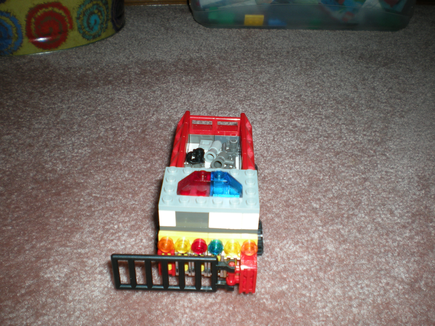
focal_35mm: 38
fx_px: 478
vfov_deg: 37.7
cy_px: 163
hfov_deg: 49.0
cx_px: 218
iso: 64
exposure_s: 1/60
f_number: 3.1
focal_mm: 6.3
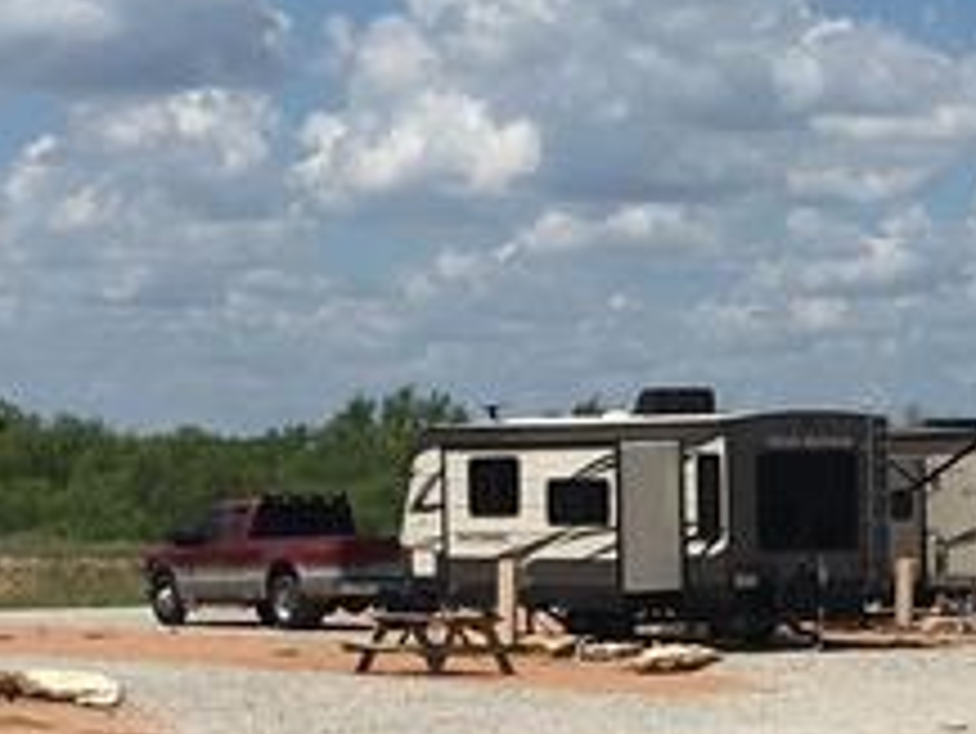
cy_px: 887
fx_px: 3865
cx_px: 931
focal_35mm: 137
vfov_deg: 10.6
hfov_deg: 14.2
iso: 25
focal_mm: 4.15
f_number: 2.2
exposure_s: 1/3846
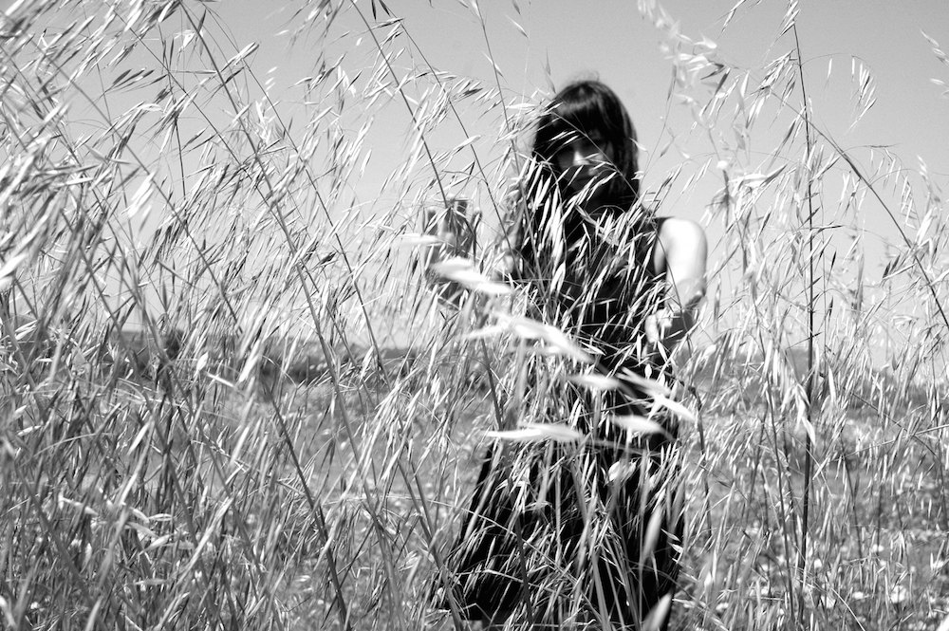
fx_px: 1343
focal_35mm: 51
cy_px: 316
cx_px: 474
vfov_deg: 26.4
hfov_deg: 38.9
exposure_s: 1/500
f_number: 8
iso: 400
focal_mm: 34
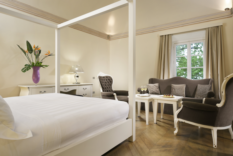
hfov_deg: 78.6
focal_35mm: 22
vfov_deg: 57.3
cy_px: 78
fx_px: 142
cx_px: 116
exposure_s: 1/4
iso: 200
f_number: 13
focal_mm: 22
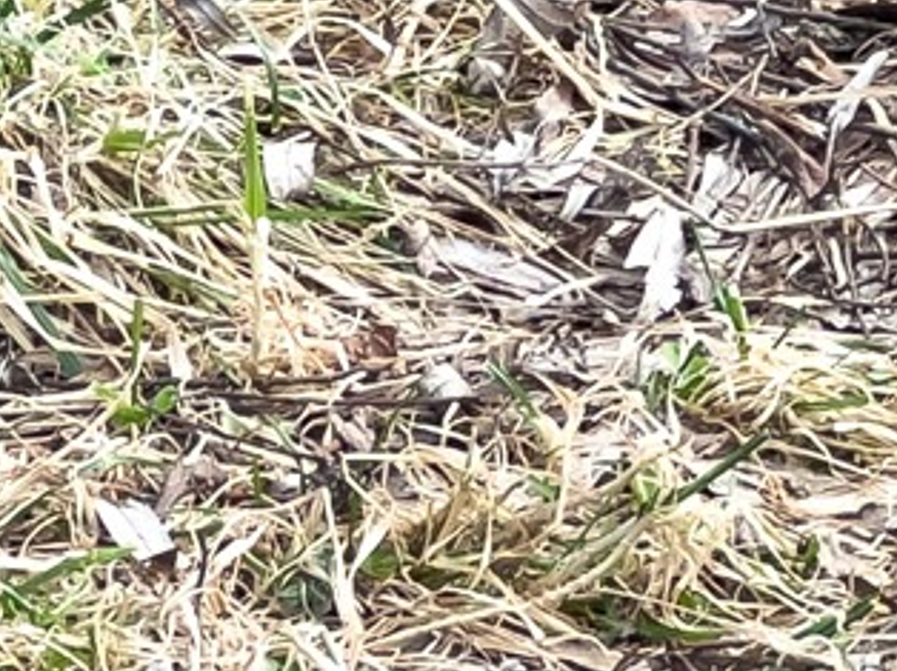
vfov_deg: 3.1
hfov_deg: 4.2
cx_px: 1137
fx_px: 12196
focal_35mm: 471
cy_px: -565
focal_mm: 9
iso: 50
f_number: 2.8
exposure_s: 1/100
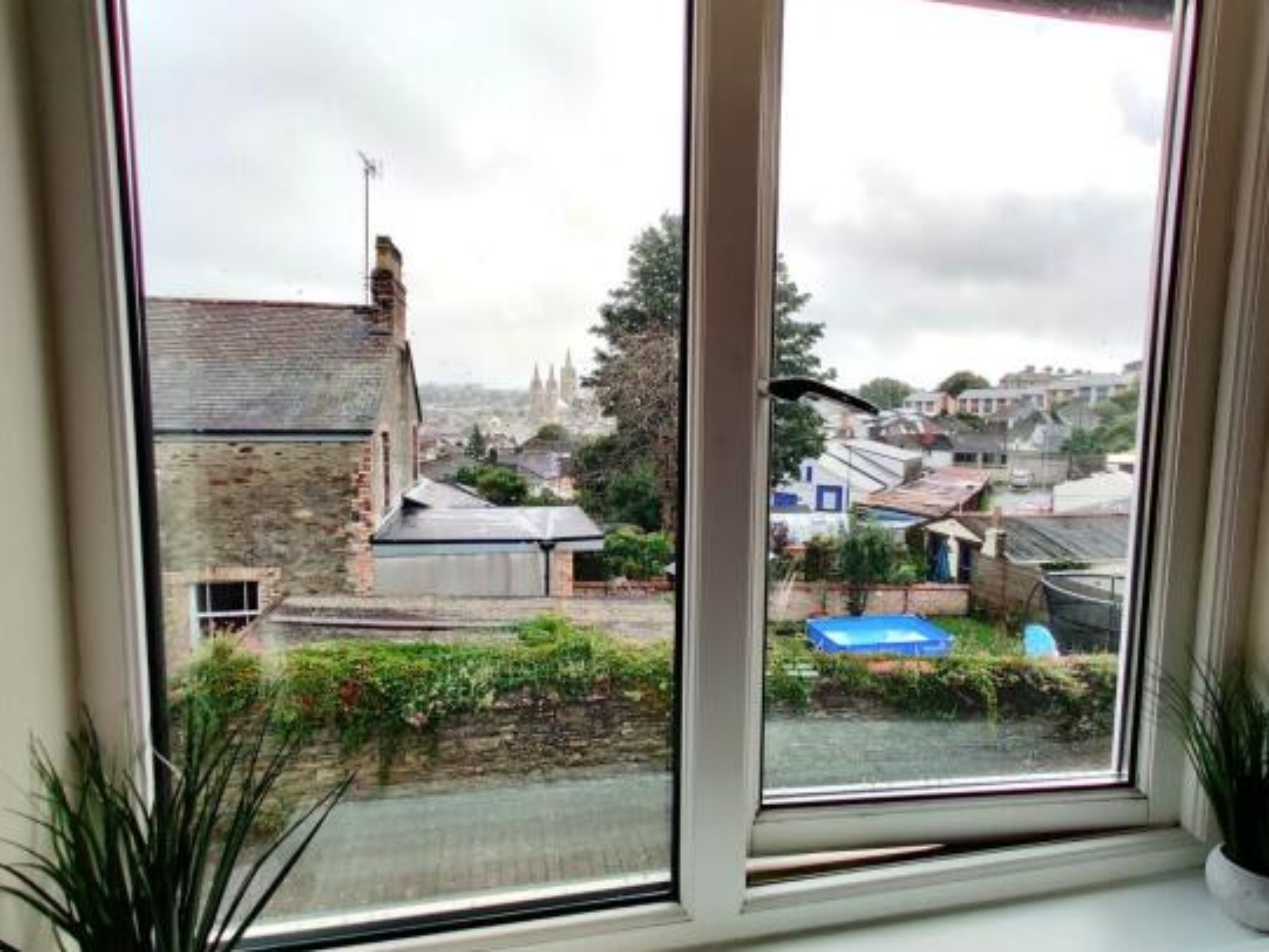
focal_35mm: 14
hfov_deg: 102.0
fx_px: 513
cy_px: 475
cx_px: 649
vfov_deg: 85.7
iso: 100
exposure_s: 1/556
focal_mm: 2.25
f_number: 2.2
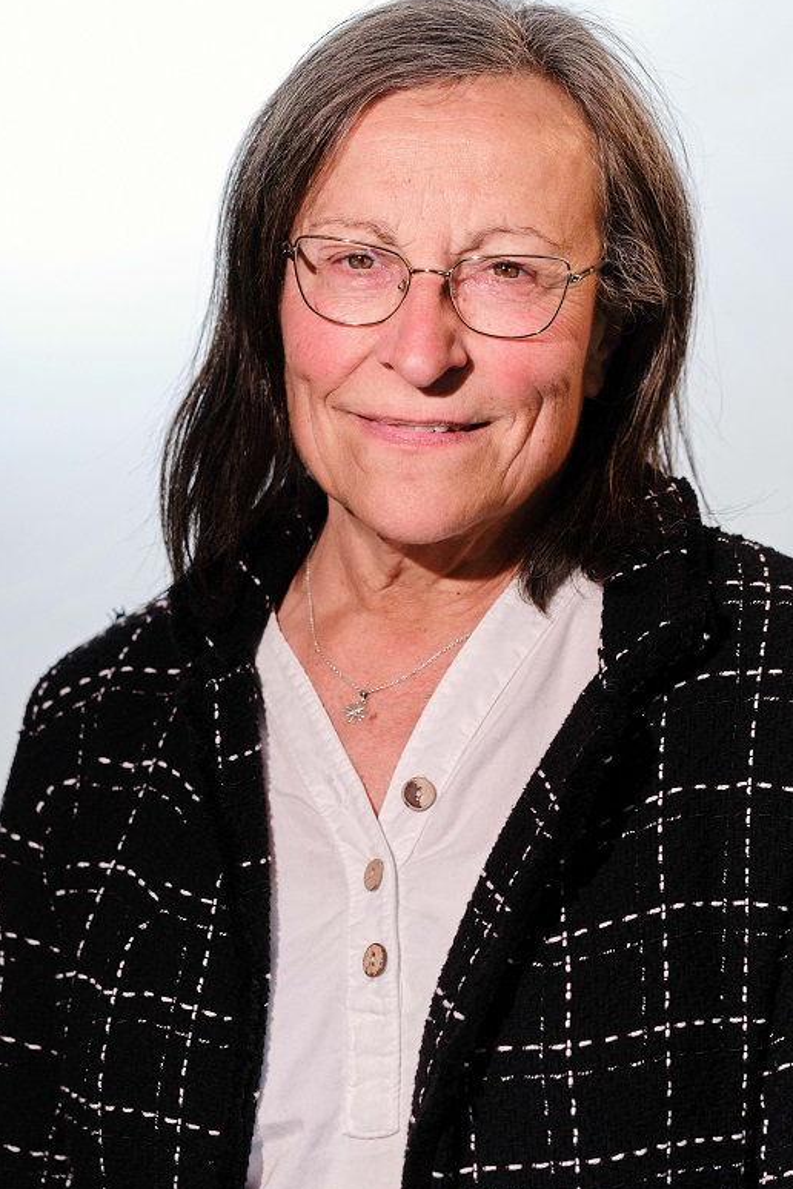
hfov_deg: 8.7
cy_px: 524
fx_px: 5187
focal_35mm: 157
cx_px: 430
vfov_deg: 13.1
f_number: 2.8
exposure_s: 1/200
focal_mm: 90
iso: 320
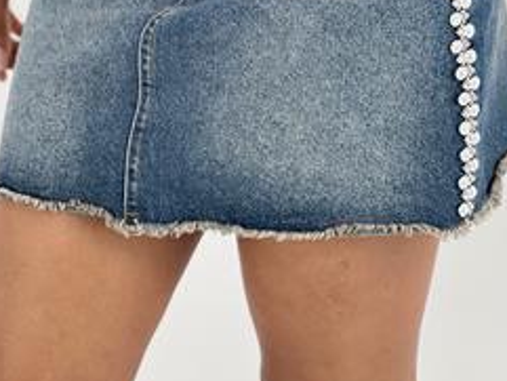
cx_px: 212
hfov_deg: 14.9
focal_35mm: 132
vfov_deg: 11.1
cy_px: 5
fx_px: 1934
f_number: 2.8
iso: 64
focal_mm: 9
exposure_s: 1/100
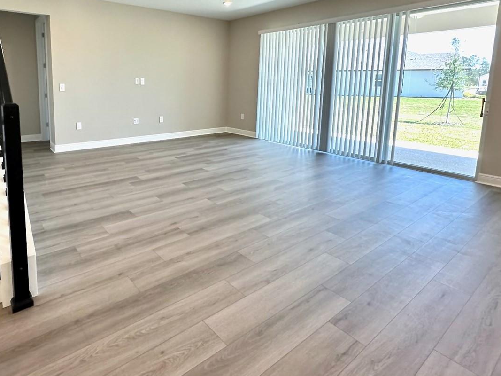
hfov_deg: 76.7
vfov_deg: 61.7
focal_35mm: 21
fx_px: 304
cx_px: 171
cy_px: 121
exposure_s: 1/120
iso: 125
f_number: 2.2
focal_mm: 2.22
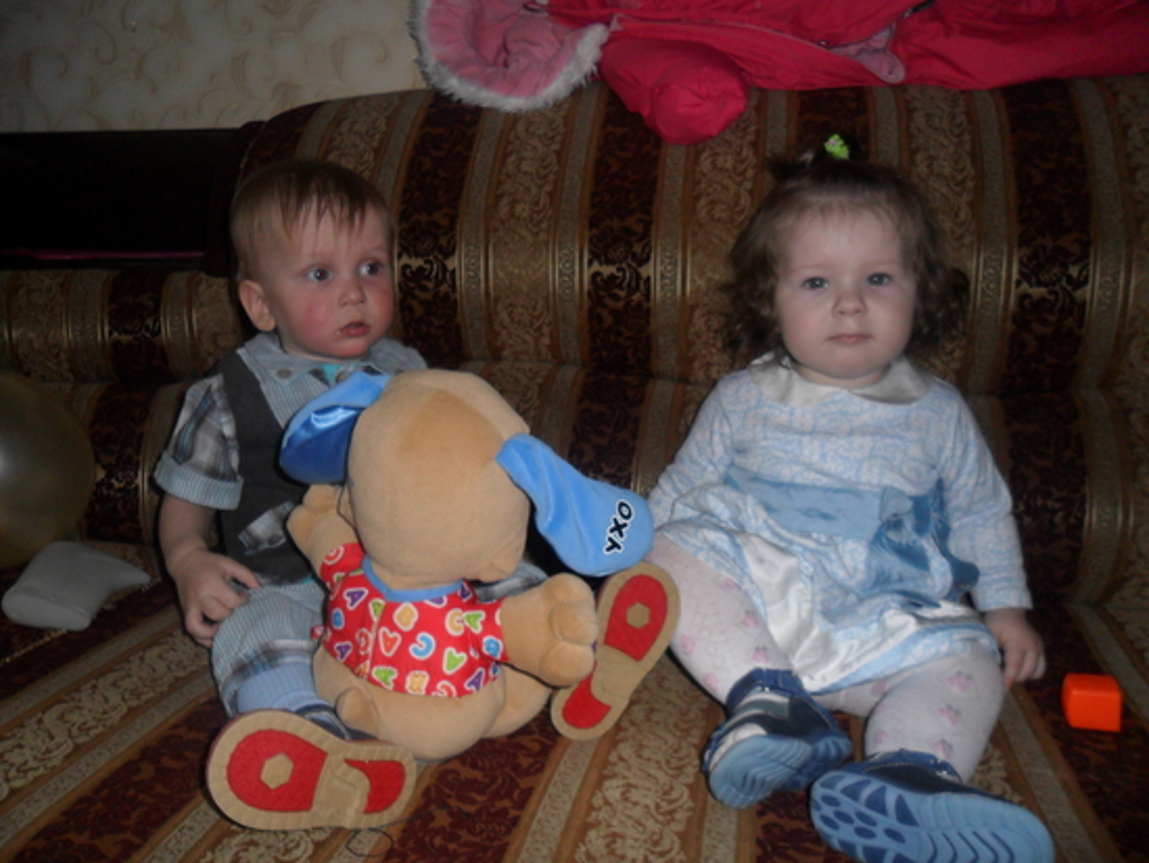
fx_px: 897
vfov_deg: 51.4
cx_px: 574
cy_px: 432
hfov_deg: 65.3
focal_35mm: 27
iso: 120
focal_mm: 4.9
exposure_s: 1/45
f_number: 8.9
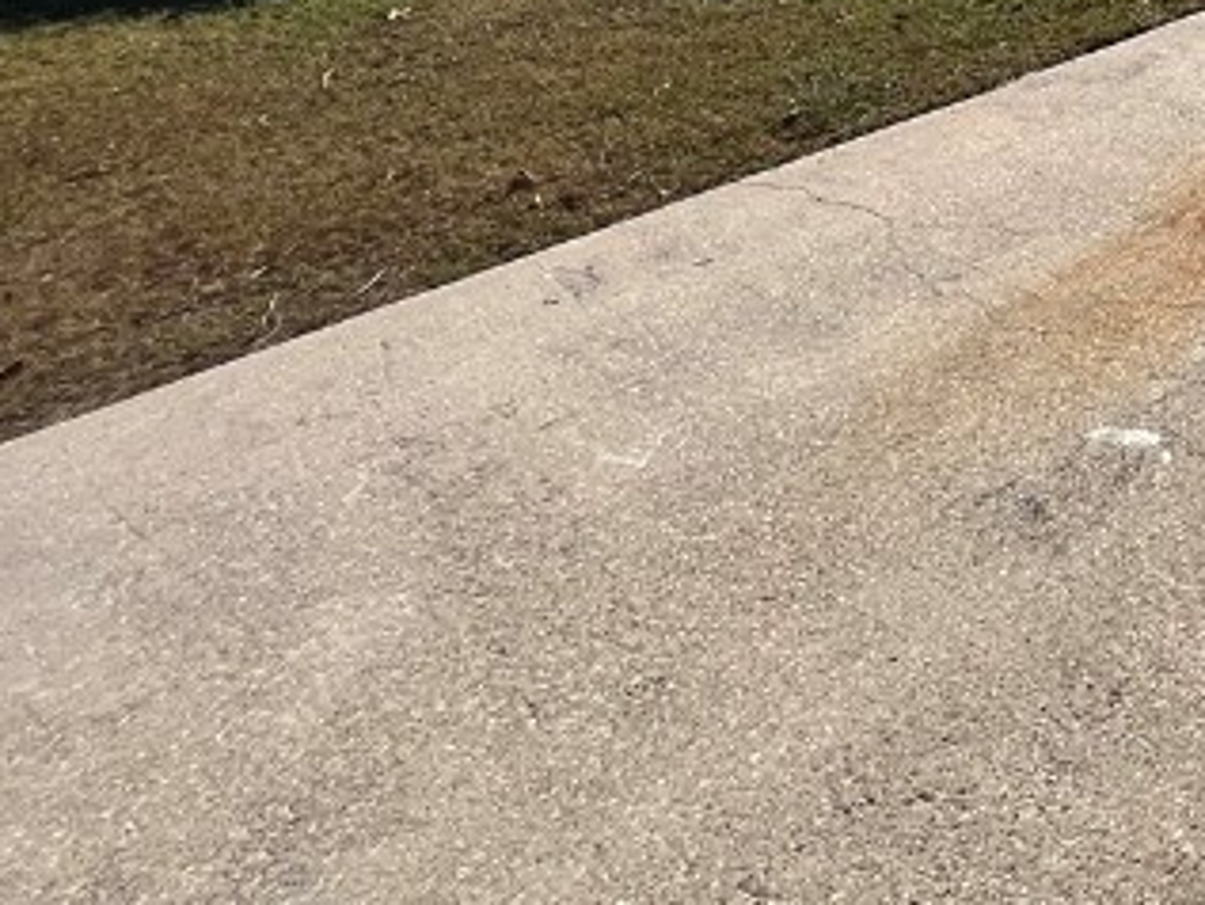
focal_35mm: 42
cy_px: -544
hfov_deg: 30.8
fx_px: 1463
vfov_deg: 24.3
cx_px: 1692
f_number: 1.8
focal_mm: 1.57
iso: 32
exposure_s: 1/2370
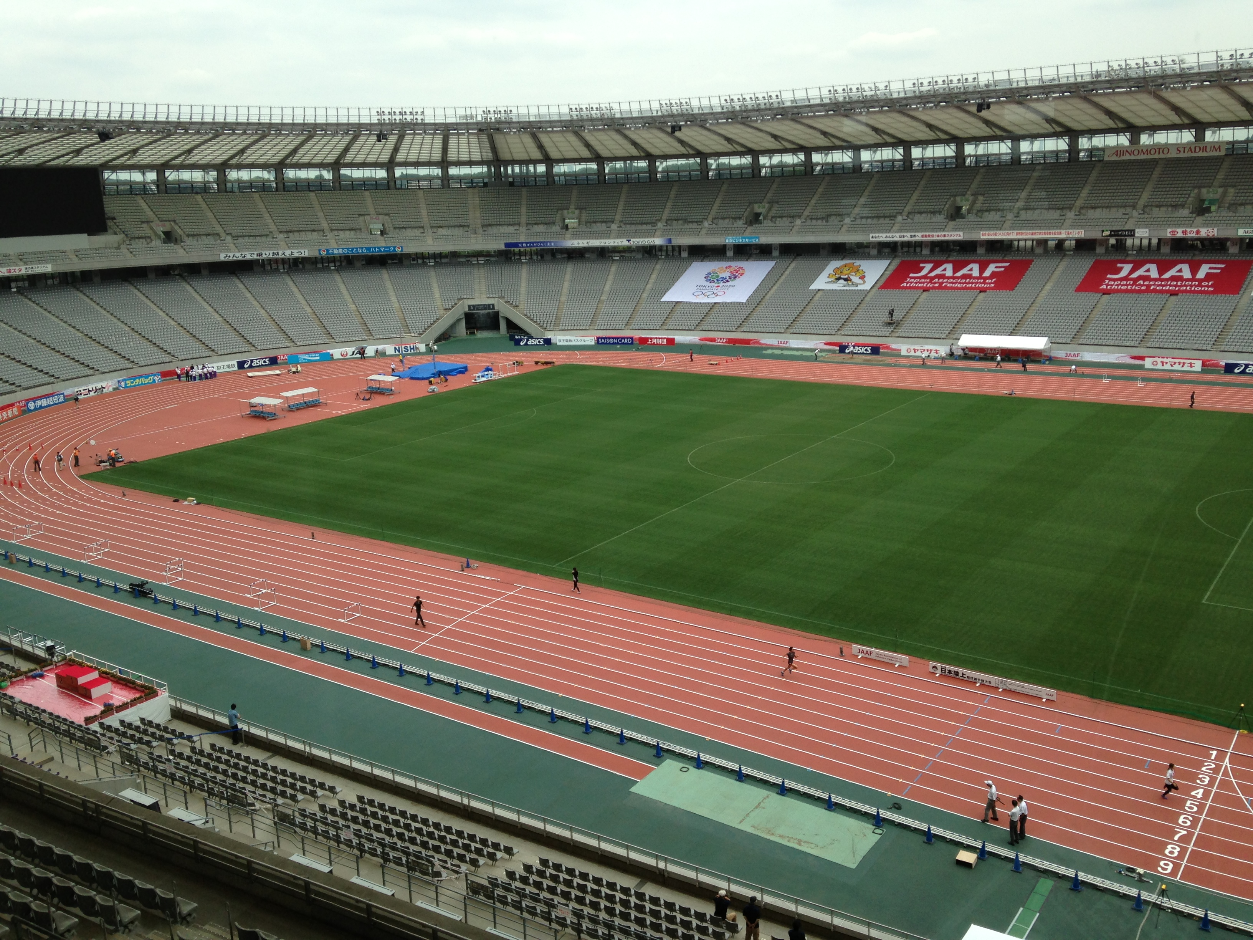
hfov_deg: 55.4
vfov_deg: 42.9
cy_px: 470
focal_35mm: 33
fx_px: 1195
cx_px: 626
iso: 50
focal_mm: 4.13
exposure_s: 1/951
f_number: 2.4
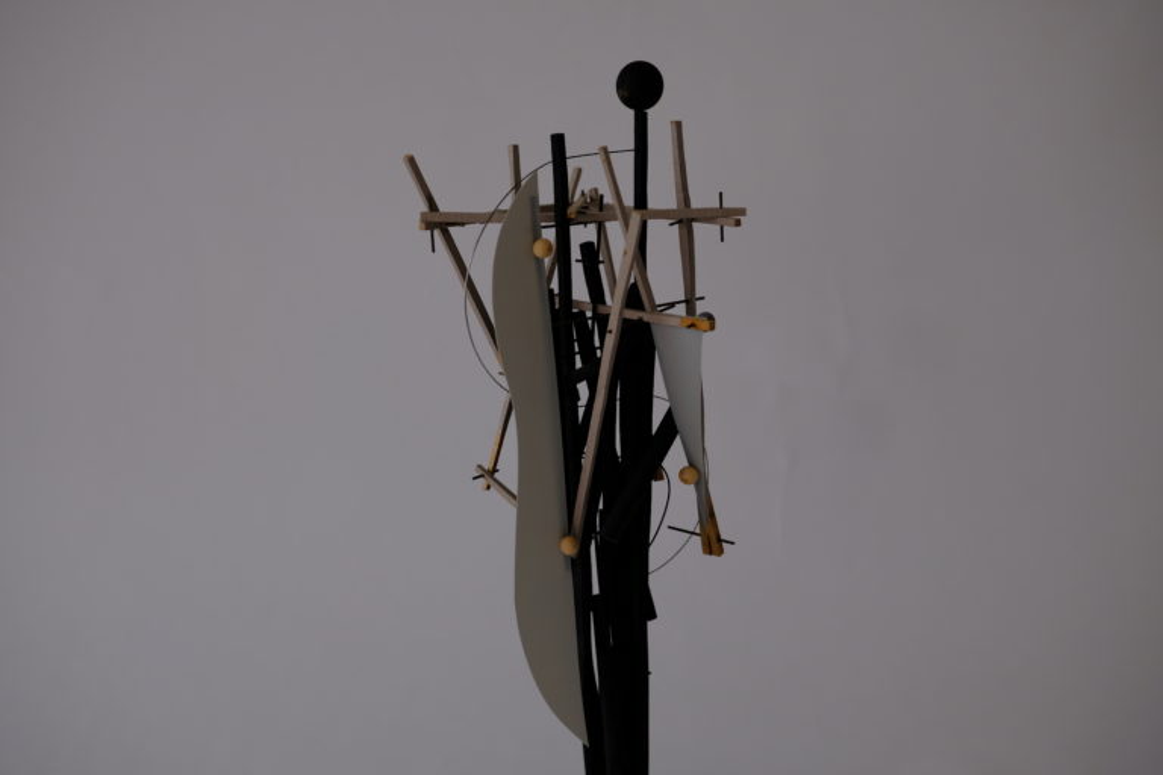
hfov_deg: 41.1
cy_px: 388
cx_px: 582
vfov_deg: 28.1
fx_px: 1551
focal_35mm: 48
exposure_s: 1/200
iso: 400
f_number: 3.2
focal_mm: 32
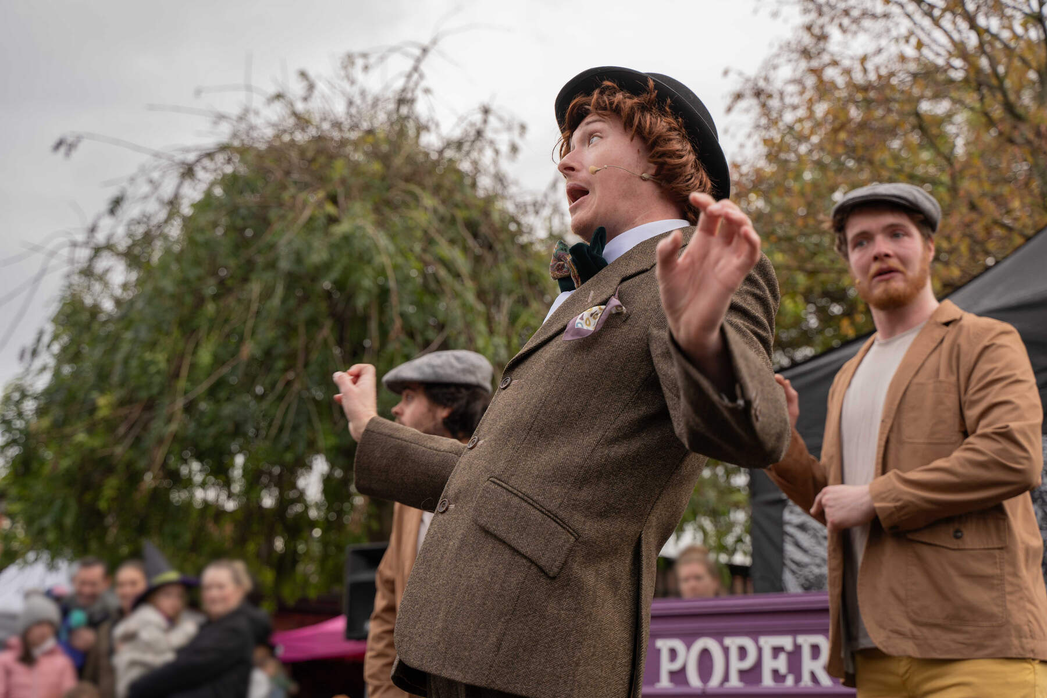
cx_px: 524
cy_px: 349
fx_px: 1512
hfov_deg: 38.2
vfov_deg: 26.0
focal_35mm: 52
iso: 100
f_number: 4
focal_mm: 52
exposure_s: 1/160
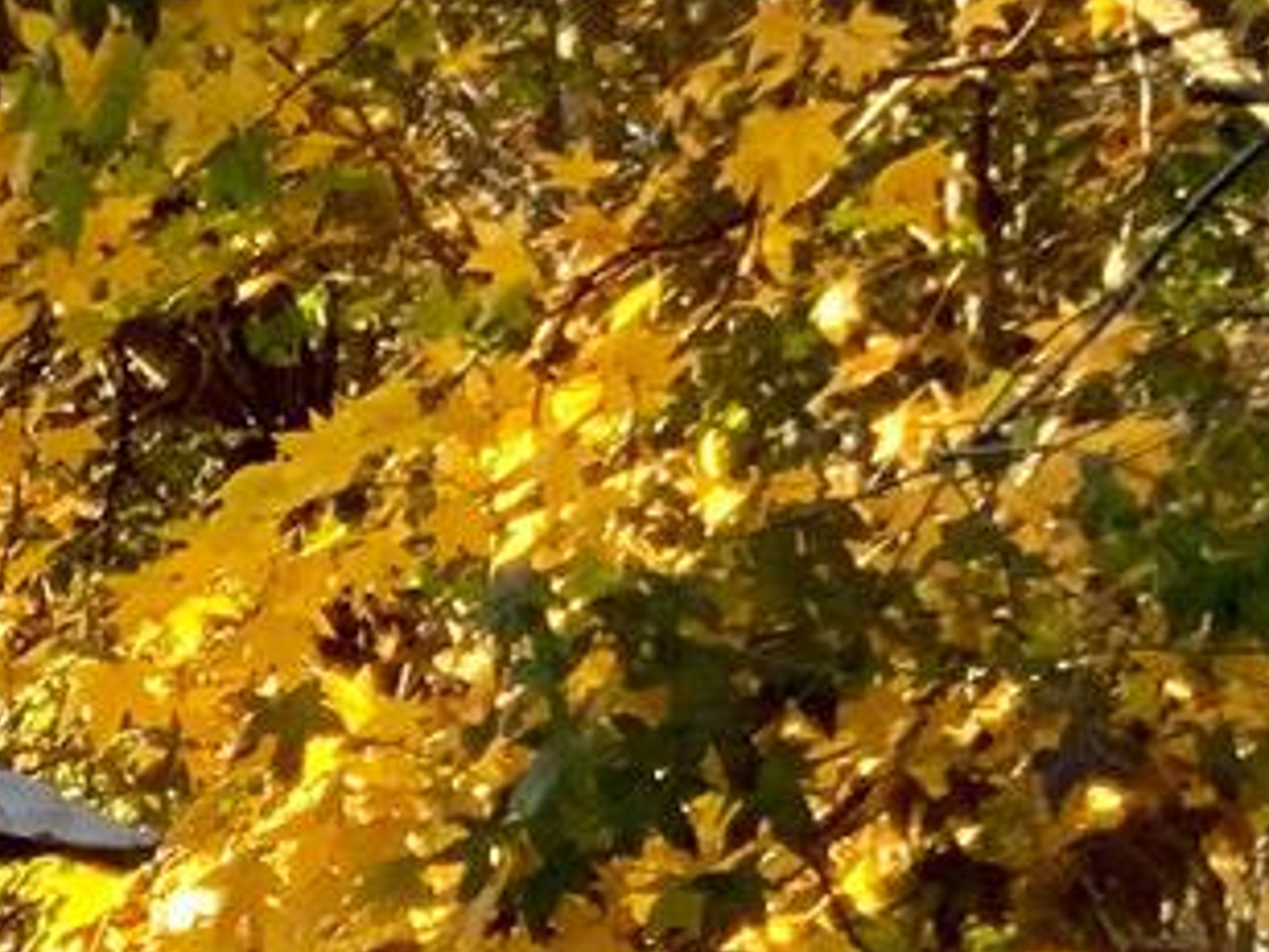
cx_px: -1974
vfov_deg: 7.4
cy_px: 1982
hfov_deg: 9.0
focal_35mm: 193
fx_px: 7075
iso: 40
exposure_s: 1/122
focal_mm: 3
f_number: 1.8
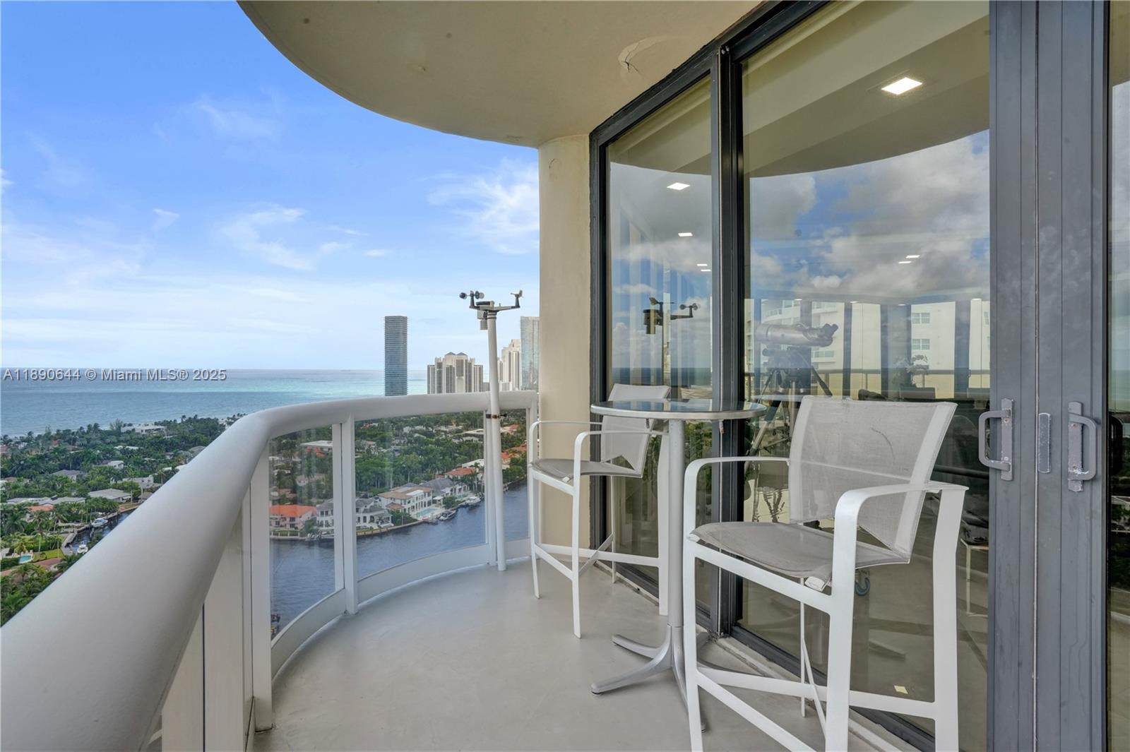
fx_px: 565
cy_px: 376
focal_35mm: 18
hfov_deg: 90.0
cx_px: 565
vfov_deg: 67.3
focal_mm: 18
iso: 1600
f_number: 16
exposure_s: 1/200
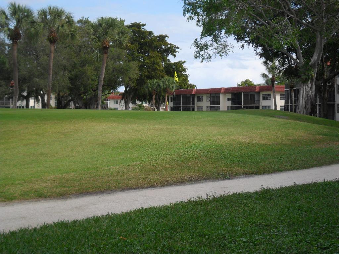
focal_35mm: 74
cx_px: 170
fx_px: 725
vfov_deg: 19.9
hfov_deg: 26.3
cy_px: 127
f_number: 3.9
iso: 100
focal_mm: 13.2
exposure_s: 1/750
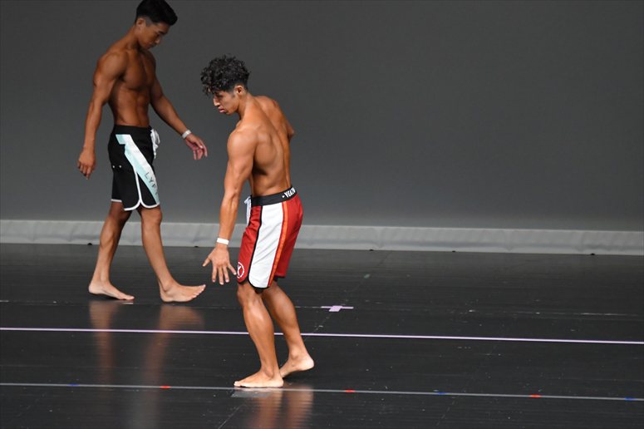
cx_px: 322
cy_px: 214
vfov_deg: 4.0
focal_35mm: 345
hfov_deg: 6.0
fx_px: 6169
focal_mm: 230
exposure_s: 1/400
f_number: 5.6
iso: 4000
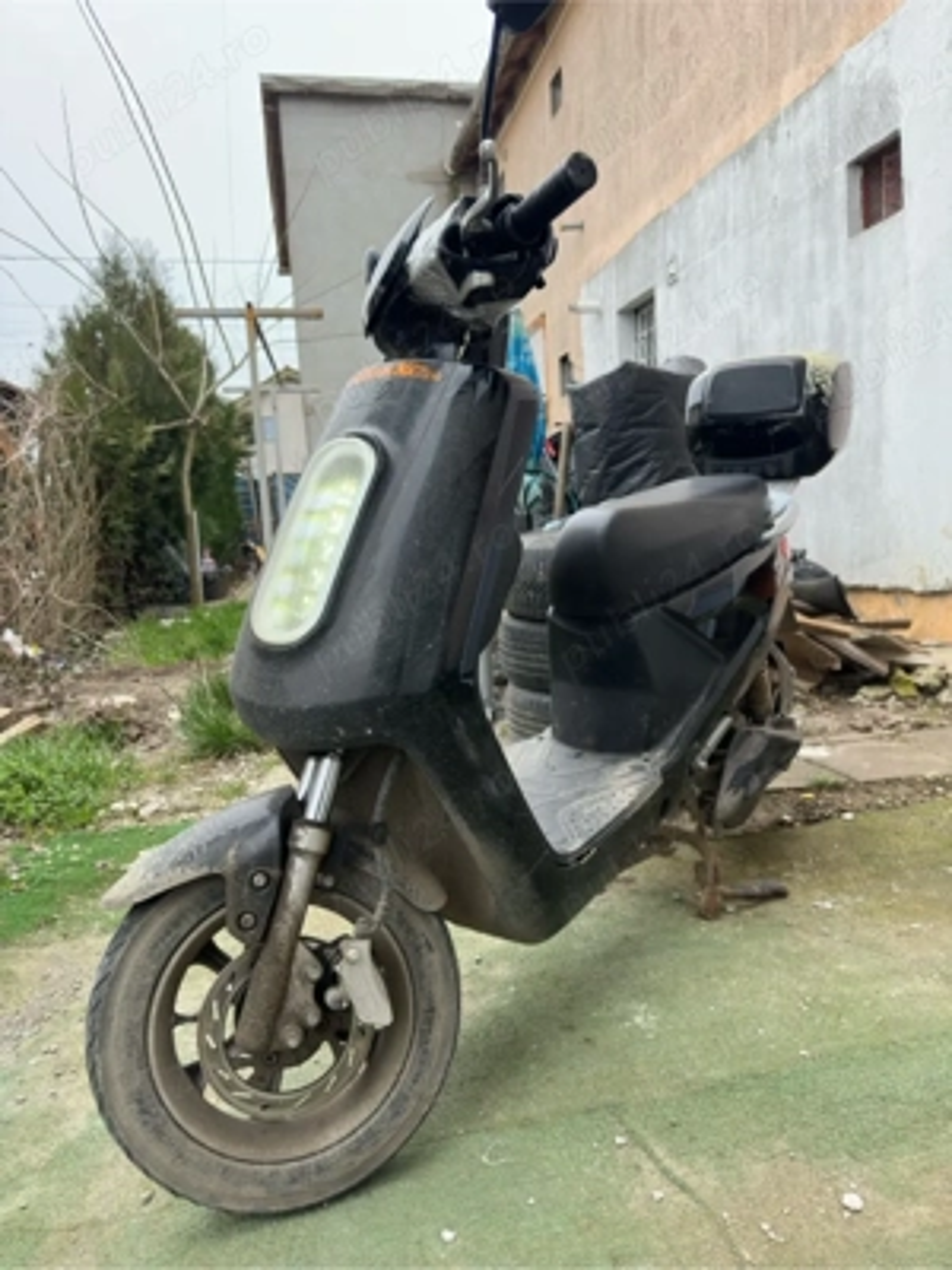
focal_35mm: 24
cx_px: 476
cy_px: 635
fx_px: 880
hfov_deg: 56.8
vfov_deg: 71.6
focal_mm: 6.86
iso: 80
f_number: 1.78
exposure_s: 1/867
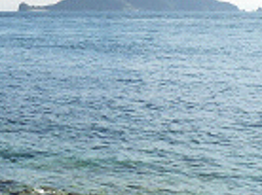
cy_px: 36
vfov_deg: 14.1
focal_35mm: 104
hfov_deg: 17.0
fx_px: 786
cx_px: -139
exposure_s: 1/320
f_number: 5.6
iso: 100
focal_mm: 4.8
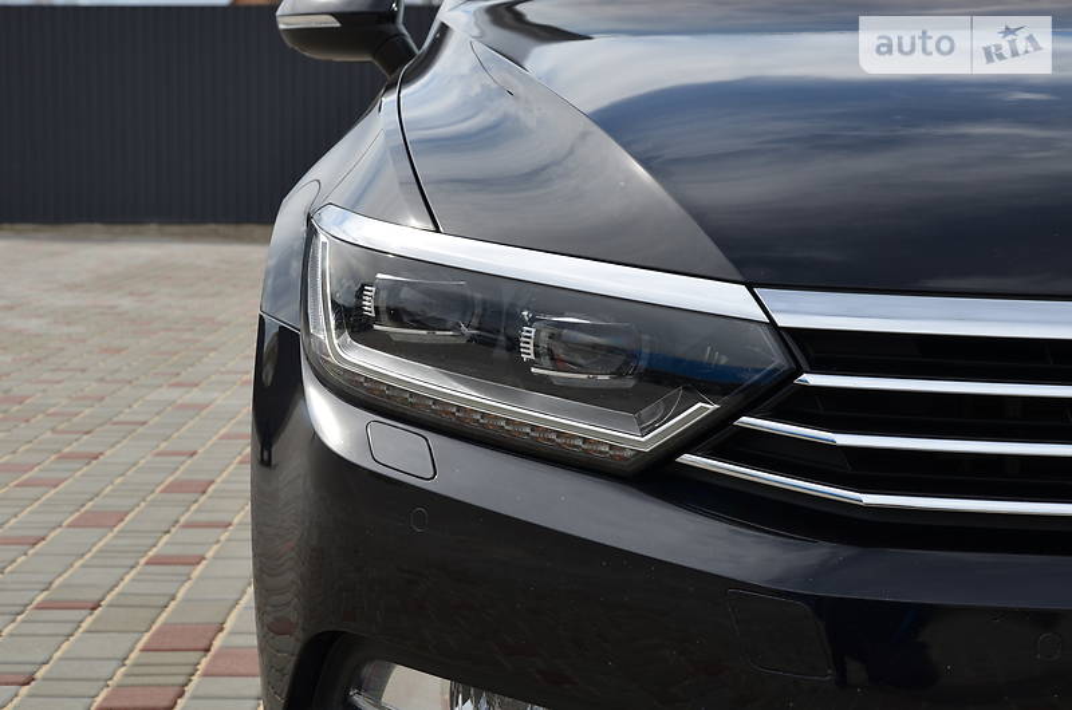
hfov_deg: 29.9
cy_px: 355
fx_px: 2006
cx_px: 536
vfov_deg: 20.1
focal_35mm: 68
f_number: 8
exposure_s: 1/250
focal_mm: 45
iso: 110
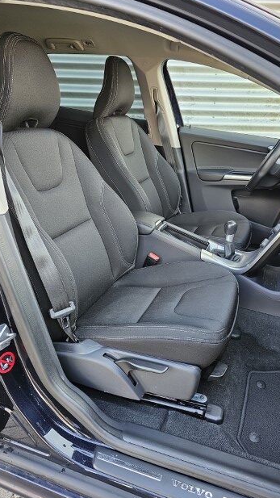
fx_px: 343
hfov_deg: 44.1
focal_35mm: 26
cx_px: 170
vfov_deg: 71.9
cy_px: 242
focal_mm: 6.3
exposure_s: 1/190
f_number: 1.7
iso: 160
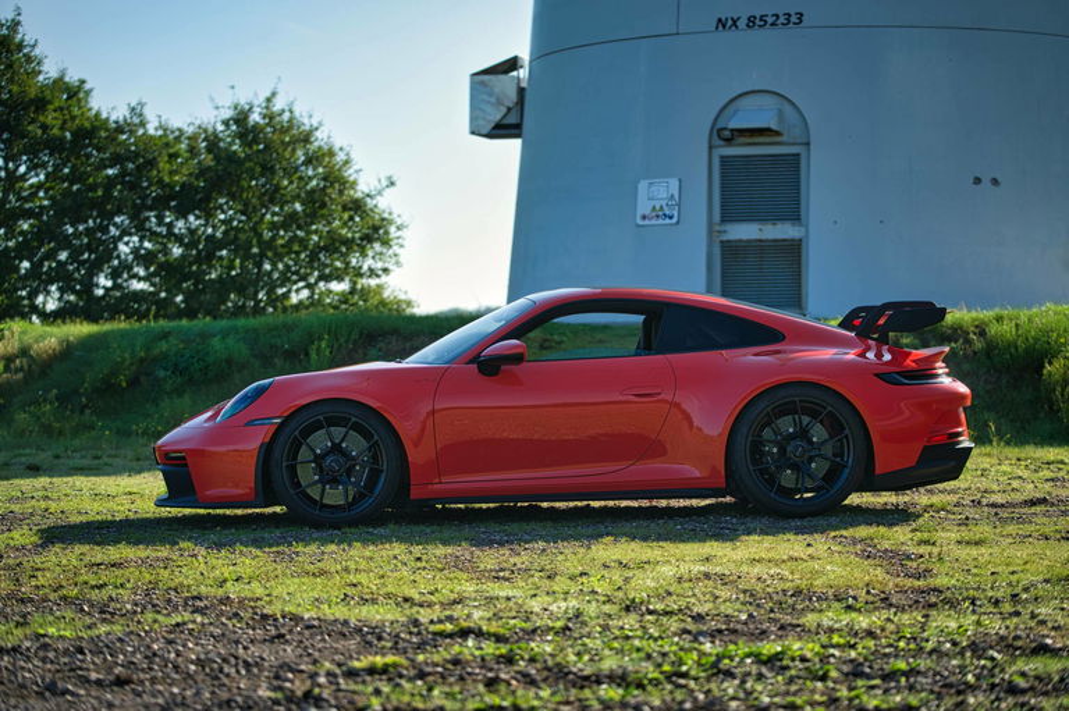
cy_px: 356
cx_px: 534
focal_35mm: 86
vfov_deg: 15.9
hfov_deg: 23.7
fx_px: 2552
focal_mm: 86
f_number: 2.8
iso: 100
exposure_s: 1/400
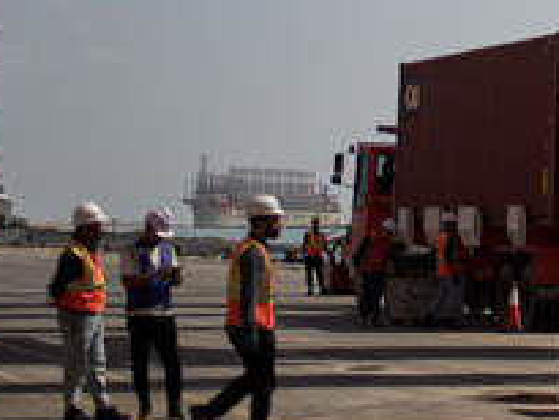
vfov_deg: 6.1
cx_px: 1093
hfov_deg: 7.9
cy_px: -360
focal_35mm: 240
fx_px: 3878
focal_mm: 50
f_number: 1.4
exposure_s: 1/20000
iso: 100
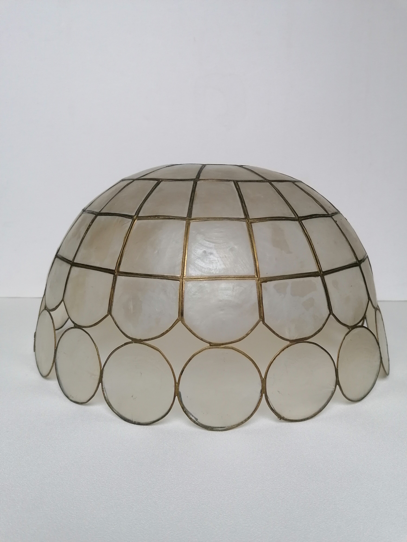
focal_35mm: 27
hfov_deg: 51.4
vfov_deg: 65.3
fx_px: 423
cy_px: 271
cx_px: 204
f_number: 1.8
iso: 200
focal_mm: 4.75
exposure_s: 1/50
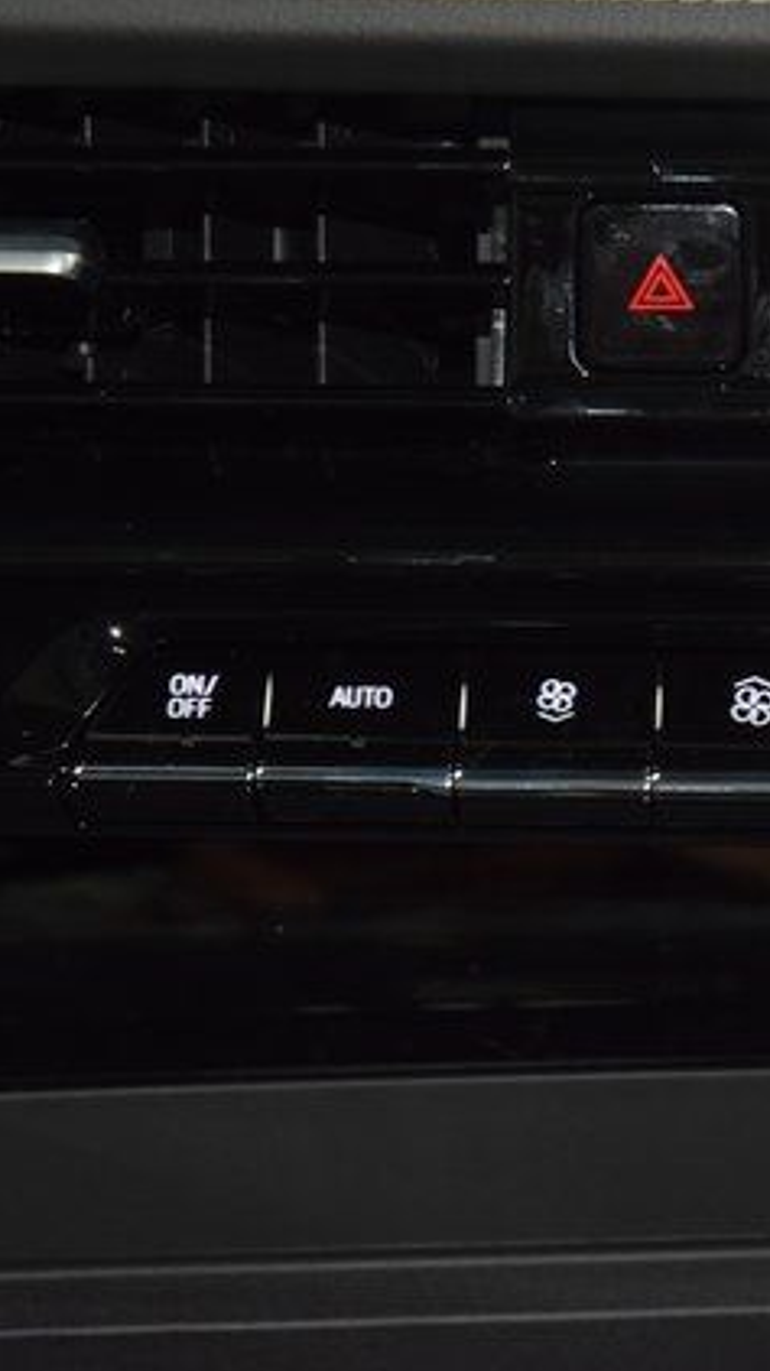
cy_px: 687
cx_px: 673
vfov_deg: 15.0
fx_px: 5197
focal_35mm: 143
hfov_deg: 8.4
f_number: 4.5
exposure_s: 1/20
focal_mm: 60
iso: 1600
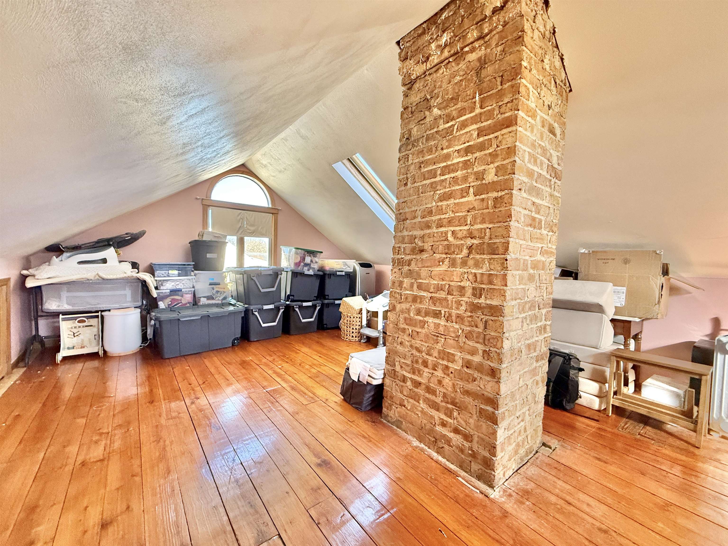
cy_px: 273
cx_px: 364
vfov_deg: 85.7
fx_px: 294
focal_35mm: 14
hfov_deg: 102.1
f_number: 2.2
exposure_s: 1/99
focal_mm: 2.22
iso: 320
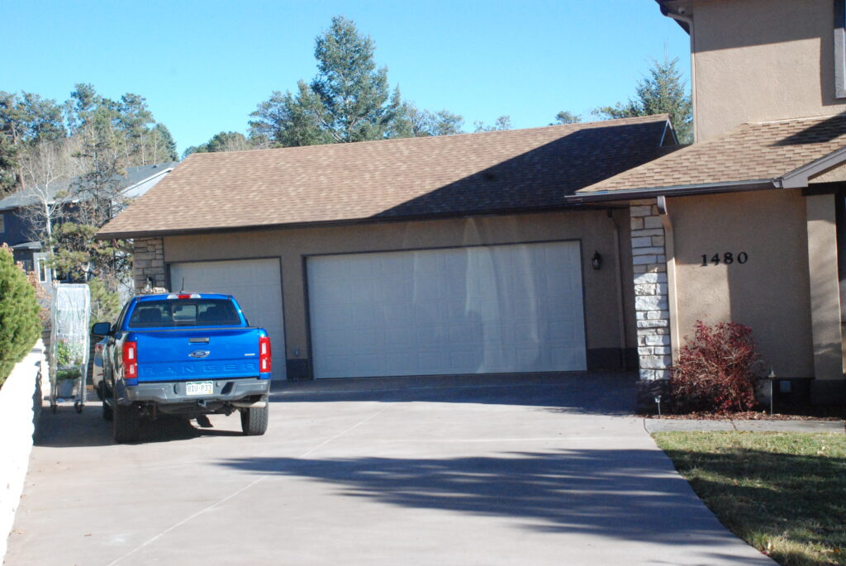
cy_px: 283
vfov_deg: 23.8
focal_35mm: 57
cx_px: 423
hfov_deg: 35.0
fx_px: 1341
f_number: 13
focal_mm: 38
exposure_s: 1/640
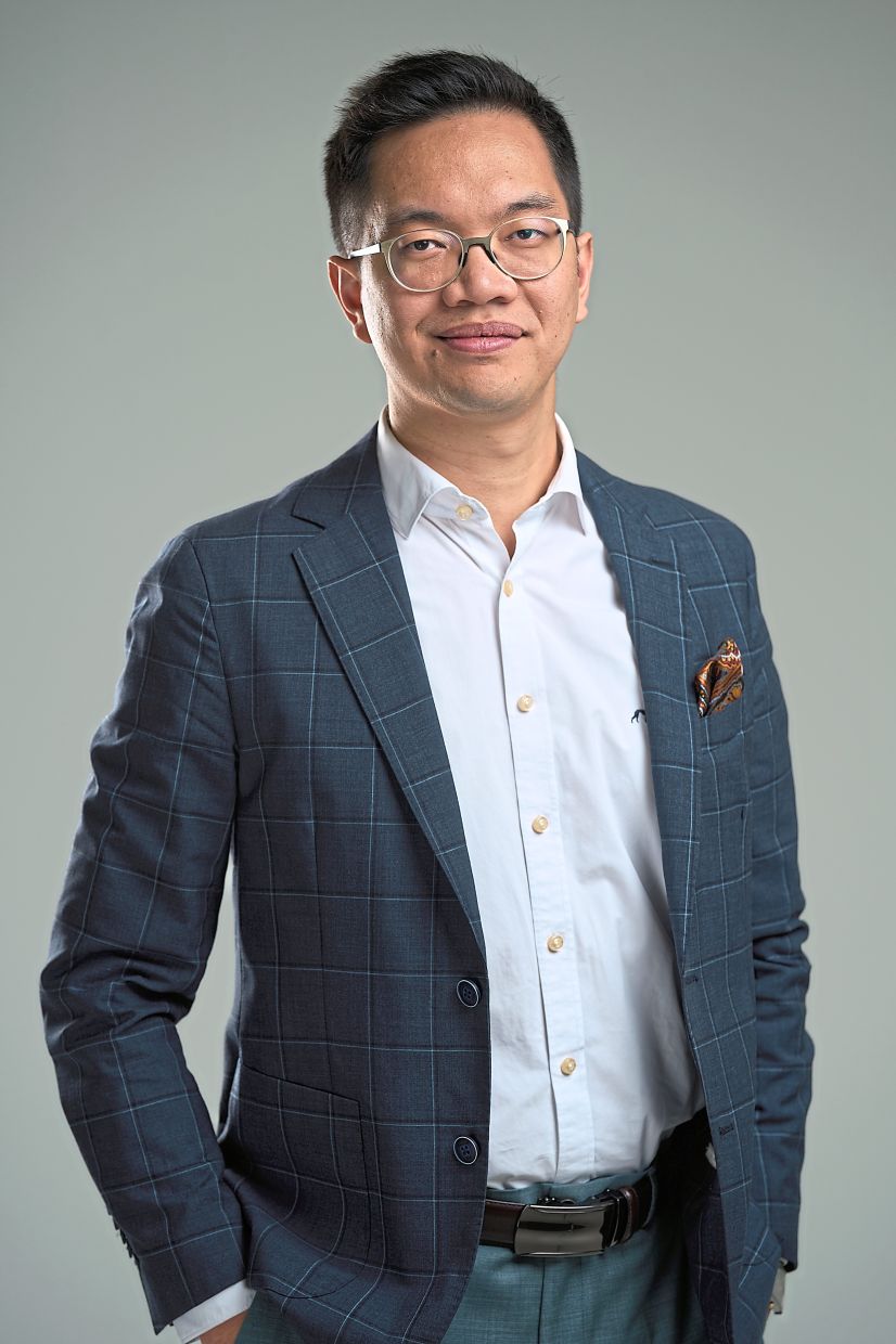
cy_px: 672
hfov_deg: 8.8
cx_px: 448
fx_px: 5827
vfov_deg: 13.2
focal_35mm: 156
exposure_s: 1/160
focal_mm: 156
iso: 100
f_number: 4.5
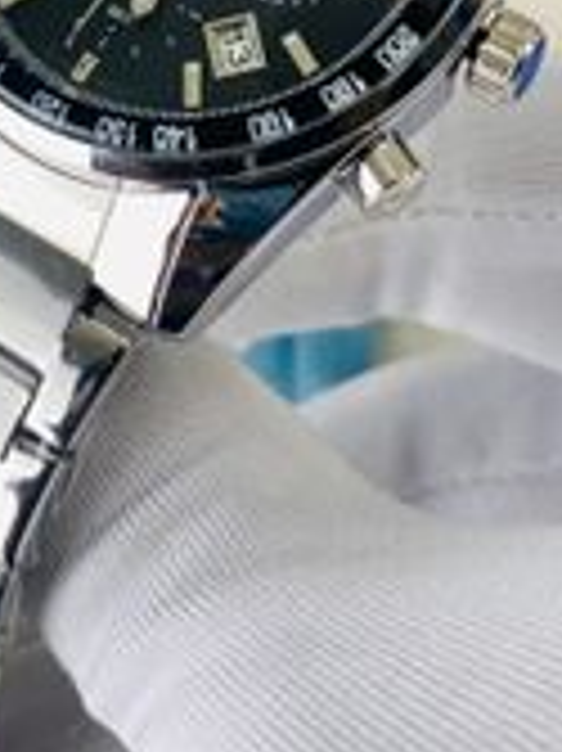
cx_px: 175
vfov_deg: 30.0
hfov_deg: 24.2
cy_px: 5
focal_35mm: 60
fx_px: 1300
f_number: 1.8
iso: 40
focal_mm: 4.25
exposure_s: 1/100
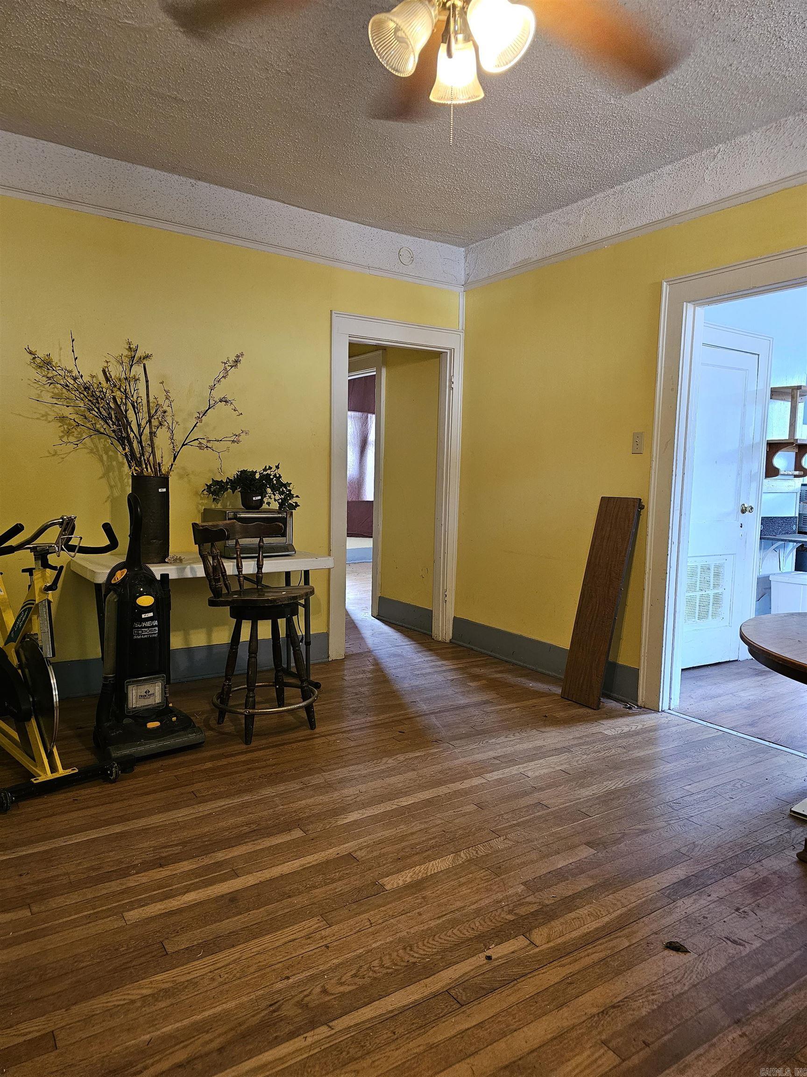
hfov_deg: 58.9
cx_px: 404
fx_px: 715
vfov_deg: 73.9
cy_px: 538
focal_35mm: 23
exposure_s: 1/60
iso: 640
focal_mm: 6.3
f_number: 1.7
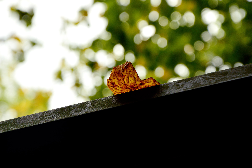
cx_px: 126
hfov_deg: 13.1
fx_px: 1101
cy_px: 84
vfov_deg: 8.7
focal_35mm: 158
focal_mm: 105
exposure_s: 1/320
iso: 400
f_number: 8
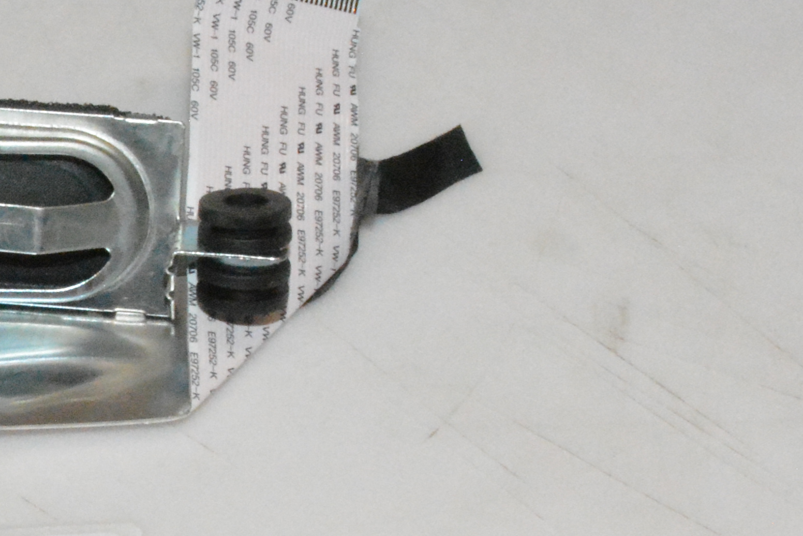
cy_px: 351
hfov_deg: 13.6
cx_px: -235
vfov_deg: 9.5
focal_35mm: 145
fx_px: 3233
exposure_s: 1/200
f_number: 25
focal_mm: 25
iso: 6400
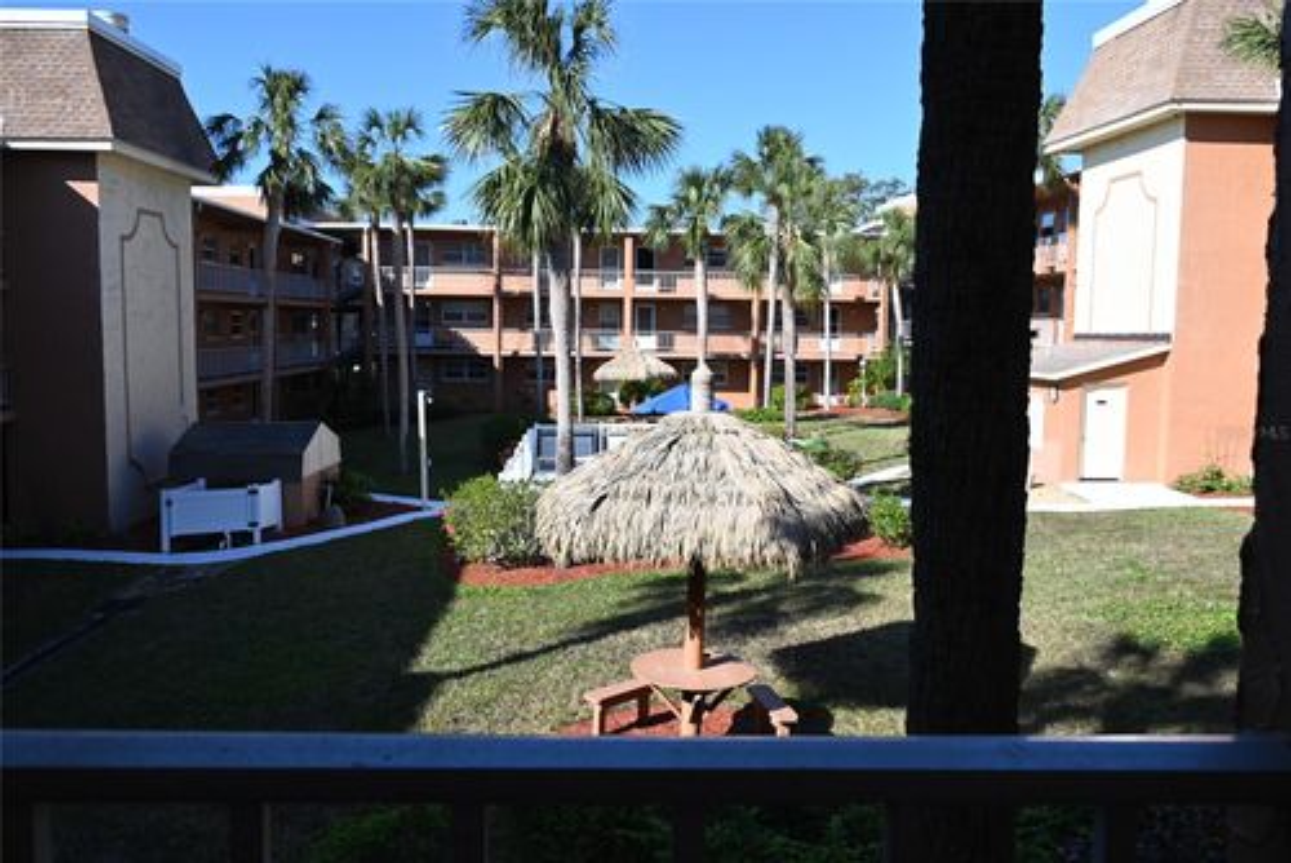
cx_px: 646
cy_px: 432
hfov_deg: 61.9
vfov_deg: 43.7
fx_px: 1076
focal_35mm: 30
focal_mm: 20
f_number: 6.3
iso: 100
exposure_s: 1/320
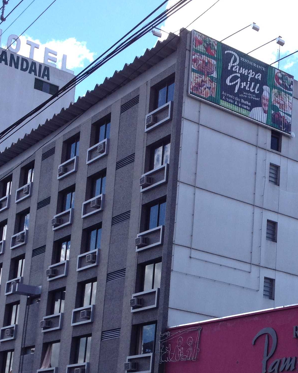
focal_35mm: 75
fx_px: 827
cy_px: 297
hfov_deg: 20.3
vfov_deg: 25.0
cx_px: 212
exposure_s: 1/699
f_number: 2.4
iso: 50
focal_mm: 4.28
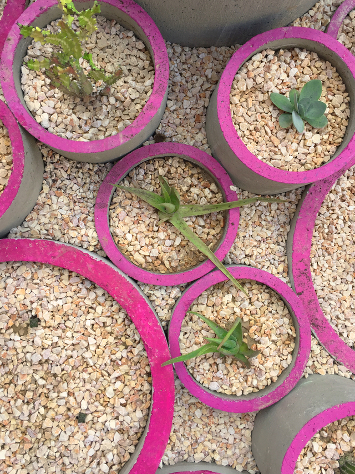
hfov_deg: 41.7
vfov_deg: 53.9
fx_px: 465
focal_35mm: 34
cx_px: 196
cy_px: 213
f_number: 2.2
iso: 32
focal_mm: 4.15
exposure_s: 1/249
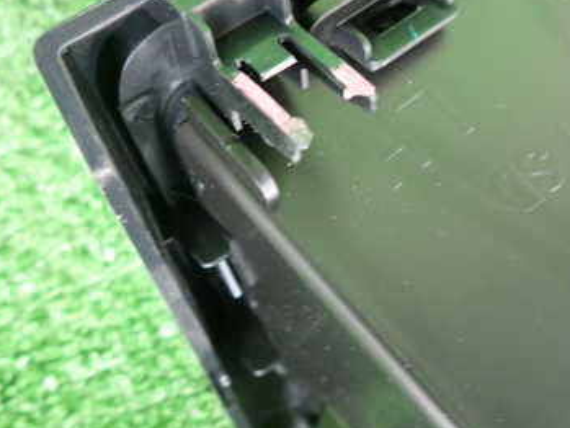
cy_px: 150
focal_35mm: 43
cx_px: 317
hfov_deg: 43.8
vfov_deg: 33.4
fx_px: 708
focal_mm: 4.5
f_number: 2
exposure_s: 1/30
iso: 400
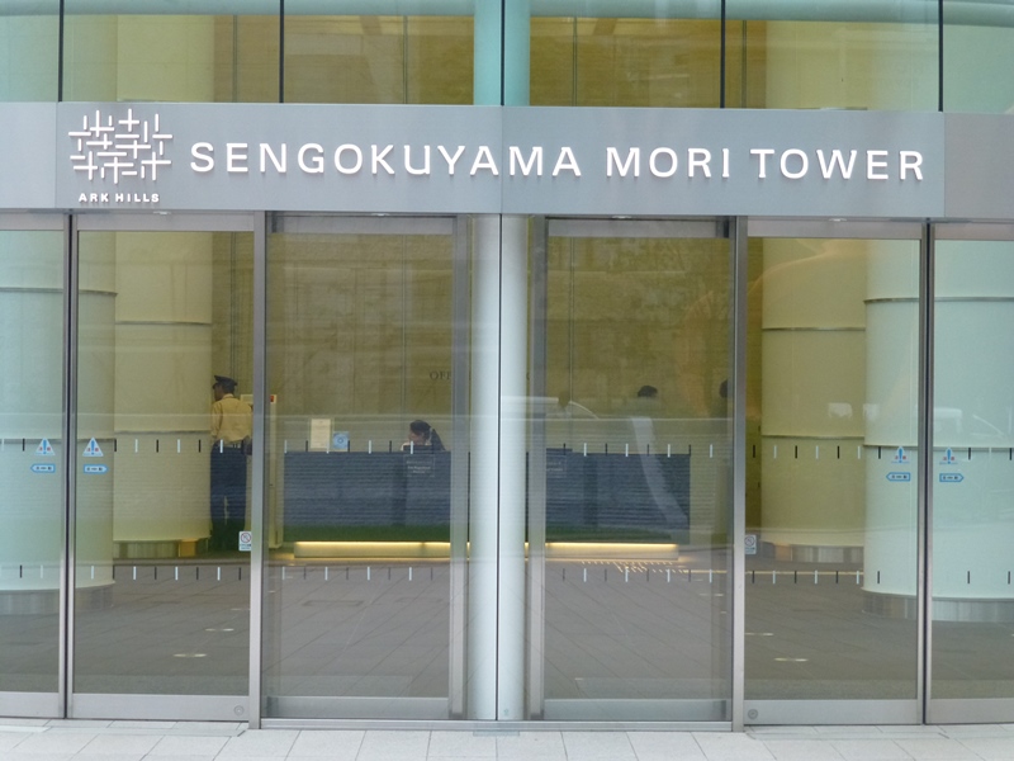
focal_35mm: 90
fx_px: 2636
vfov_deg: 16.4
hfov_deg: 21.8
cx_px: 507
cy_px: 380
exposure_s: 1/60
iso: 320
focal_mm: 16.1
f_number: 5.2
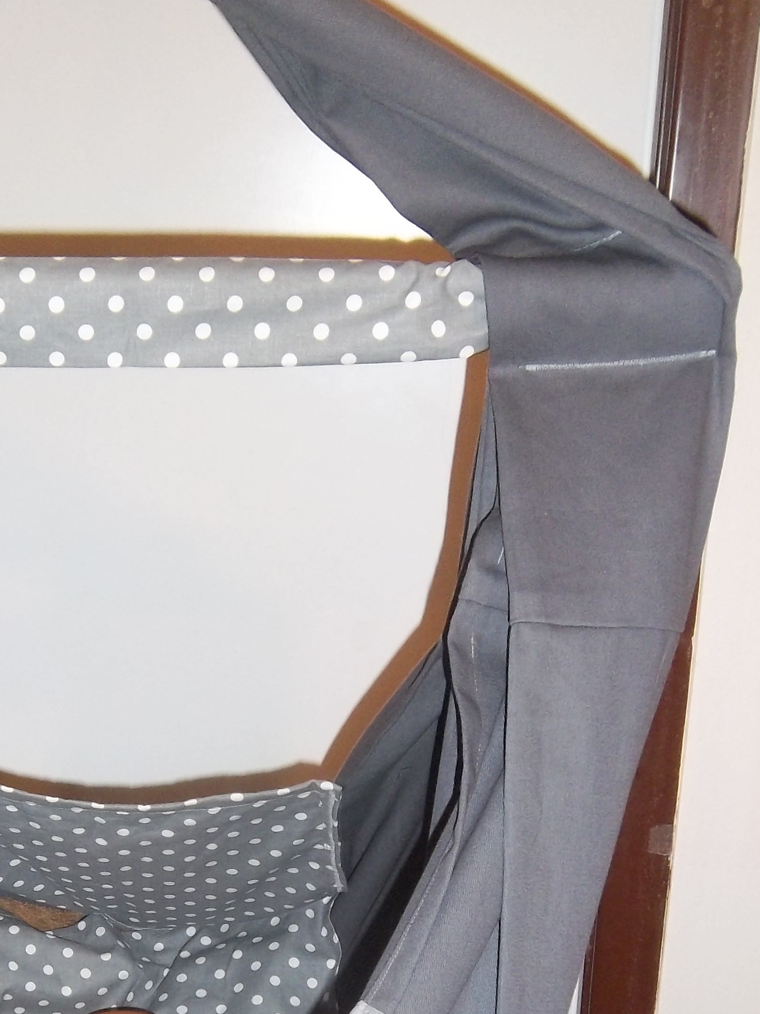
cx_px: 100
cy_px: 845
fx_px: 1639
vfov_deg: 33.1
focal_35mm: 56
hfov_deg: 25.4
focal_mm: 5.05
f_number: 3.5
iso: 160
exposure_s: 1/30
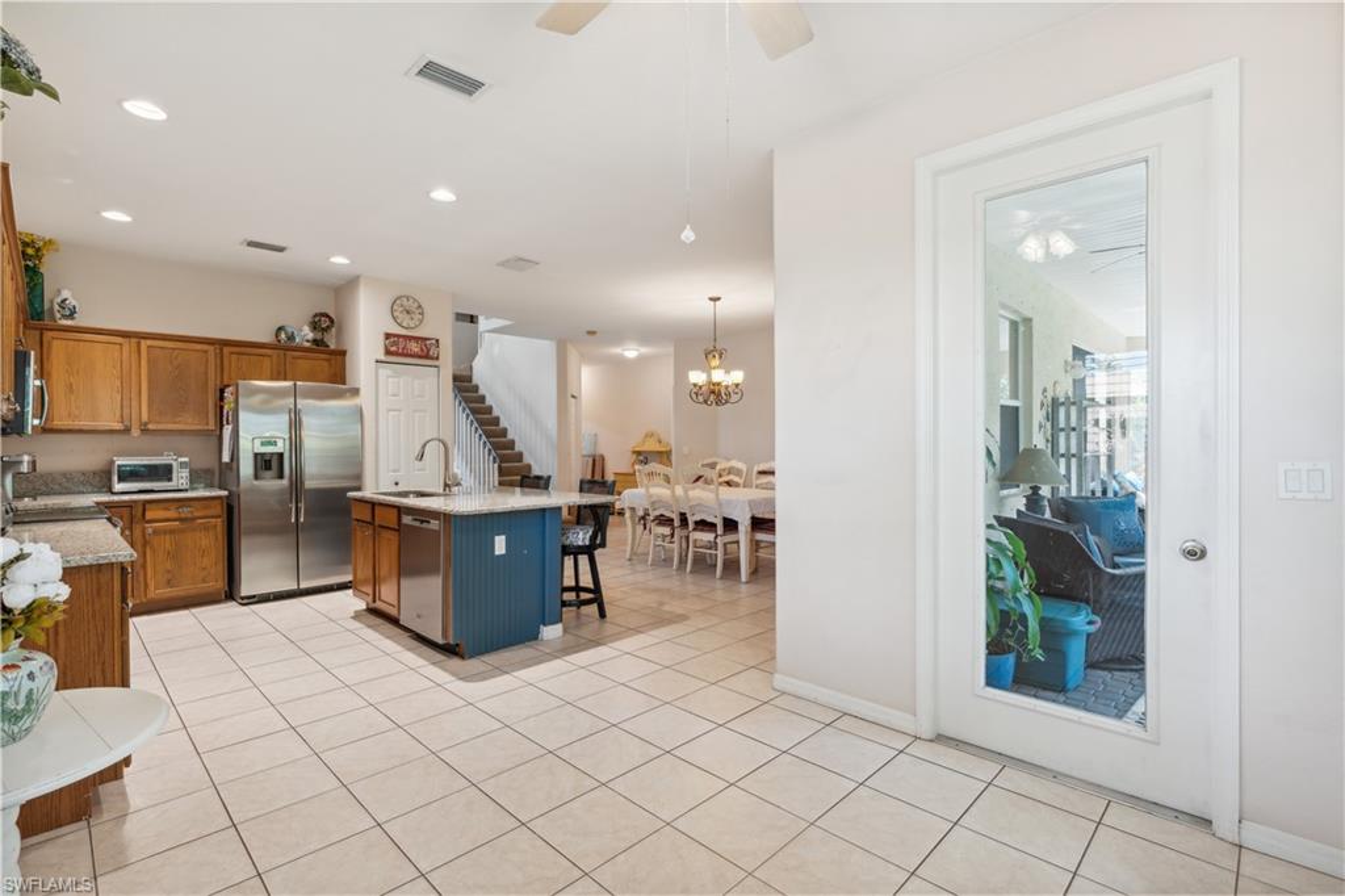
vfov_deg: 73.7
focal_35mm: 16
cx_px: 672
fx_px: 598
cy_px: 448
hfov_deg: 96.8
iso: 200
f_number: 9
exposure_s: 1/5
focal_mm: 16
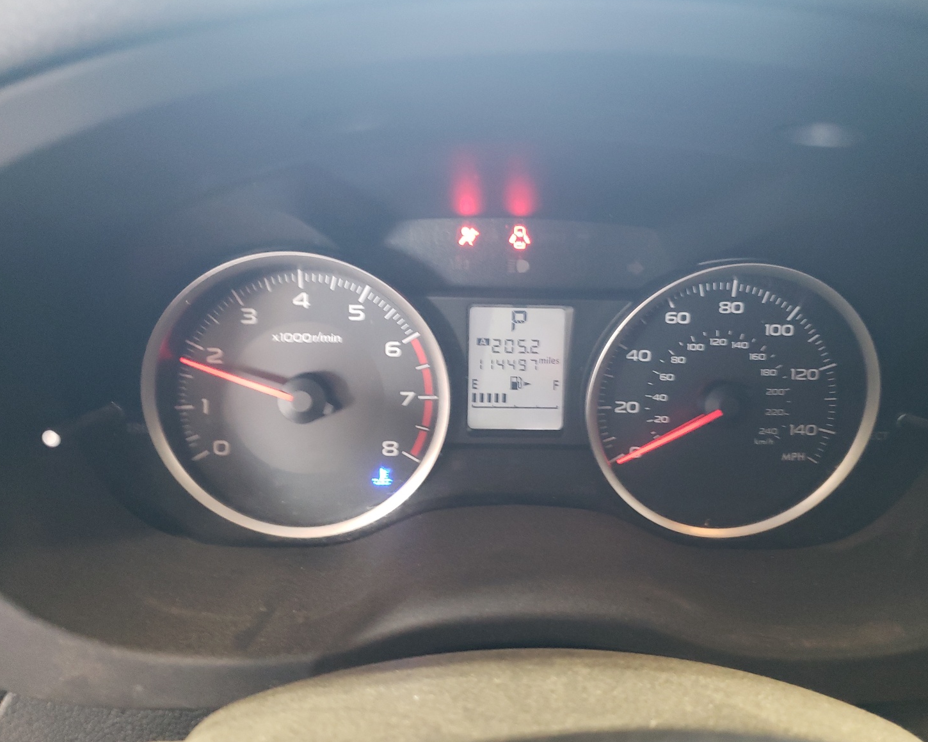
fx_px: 769
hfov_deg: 62.2
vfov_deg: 51.5
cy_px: 370
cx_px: 484
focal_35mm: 28
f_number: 1.5
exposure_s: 1/30
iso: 273
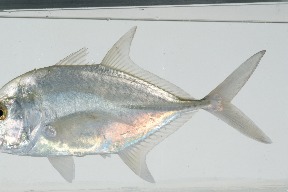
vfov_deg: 7.5
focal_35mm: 182
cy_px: 103
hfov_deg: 11.3
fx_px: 1456
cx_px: 124
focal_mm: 105
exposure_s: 1/60
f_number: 36
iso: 200
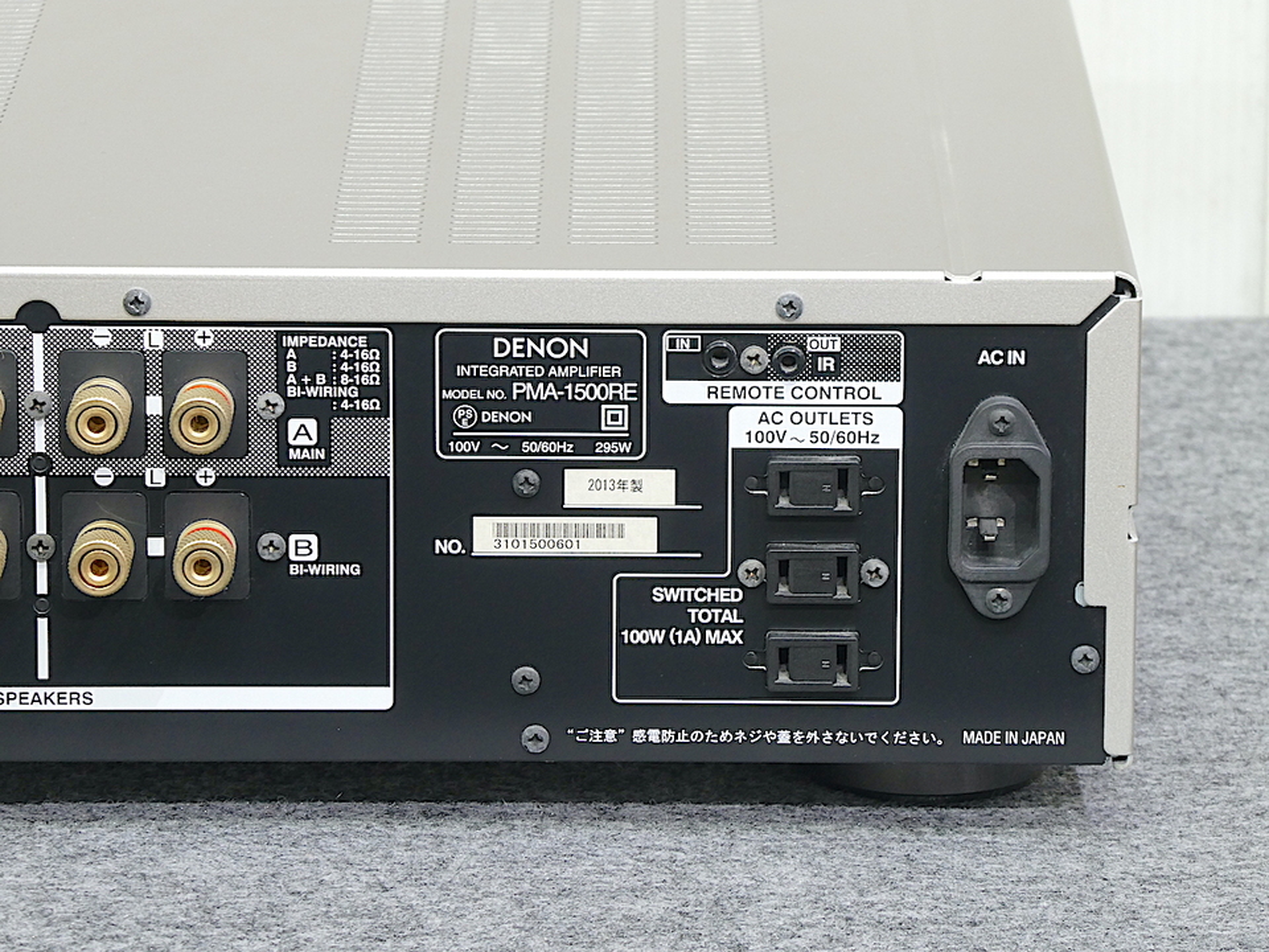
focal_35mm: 200
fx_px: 7332
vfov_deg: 7.4
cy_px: 476
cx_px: 634
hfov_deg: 9.9
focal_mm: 35.8
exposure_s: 1/4
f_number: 5.6
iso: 200
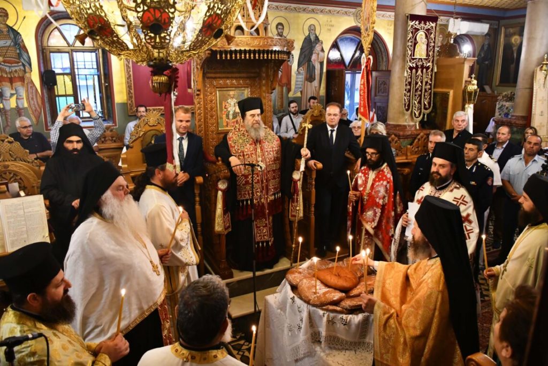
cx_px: 274
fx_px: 411
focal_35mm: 27
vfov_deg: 47.9
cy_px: 183
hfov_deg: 67.4
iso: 3200
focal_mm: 18
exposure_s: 1/60
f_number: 3.5
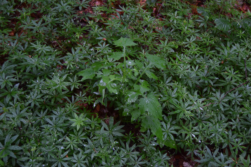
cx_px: 126
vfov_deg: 29.0
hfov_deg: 42.3
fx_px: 324
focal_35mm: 46
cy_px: 84
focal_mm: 31
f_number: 4.2
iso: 720
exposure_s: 1/60
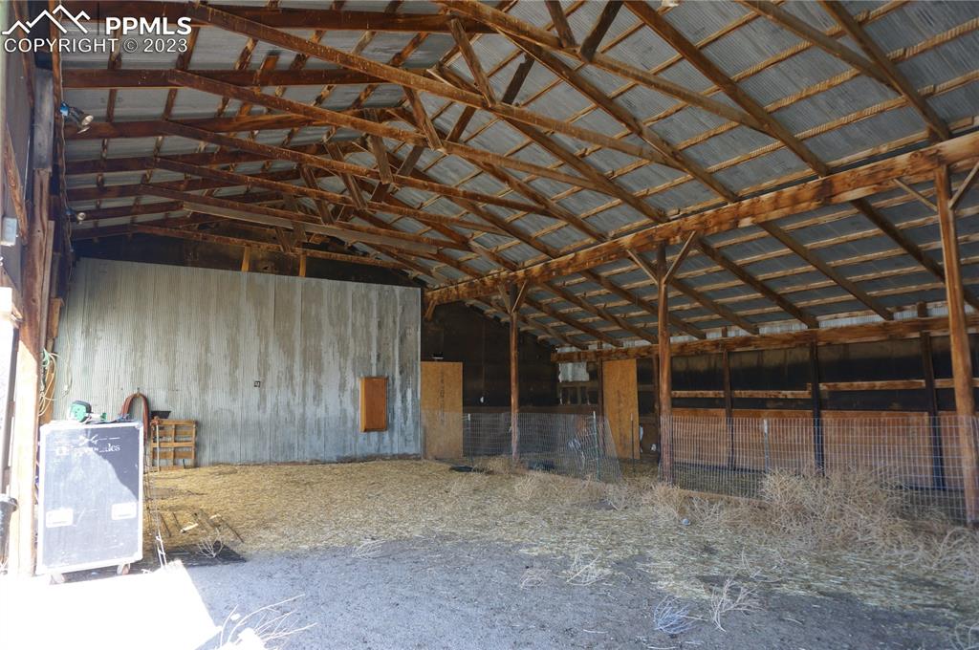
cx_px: 490
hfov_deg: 73.8
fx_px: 652
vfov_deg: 53.0
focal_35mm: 24
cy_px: 325
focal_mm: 16
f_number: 4
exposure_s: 1/160
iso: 400
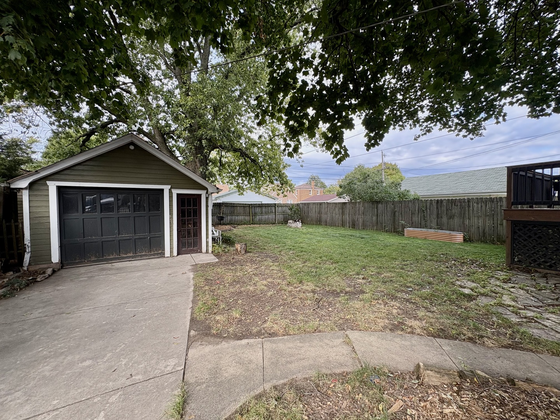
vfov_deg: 85.7
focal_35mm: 14
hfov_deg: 102.1
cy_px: 210
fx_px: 226
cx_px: 280
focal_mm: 2.22
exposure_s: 1/318
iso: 64
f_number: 2.2
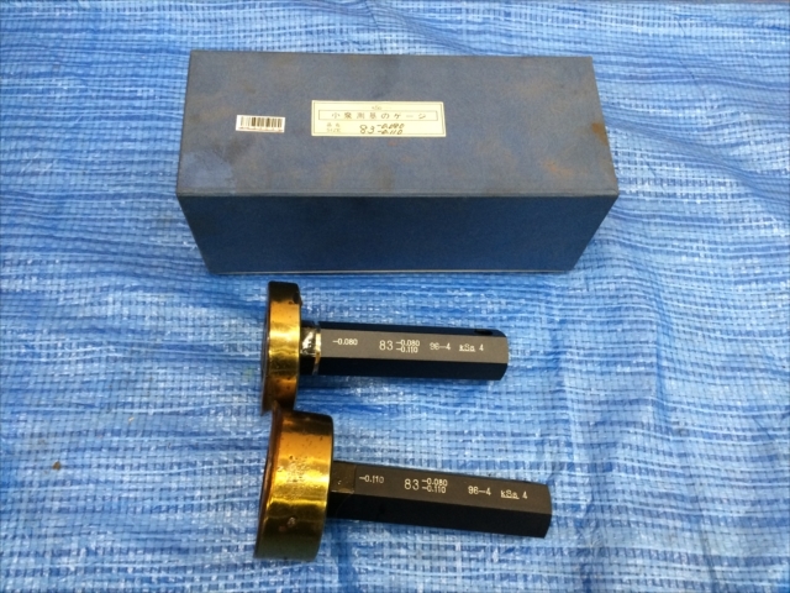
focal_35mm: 29
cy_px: 296
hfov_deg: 61.7
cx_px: 395
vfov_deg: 48.2
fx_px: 662
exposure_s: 1/30
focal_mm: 4.15
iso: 160
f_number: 2.2
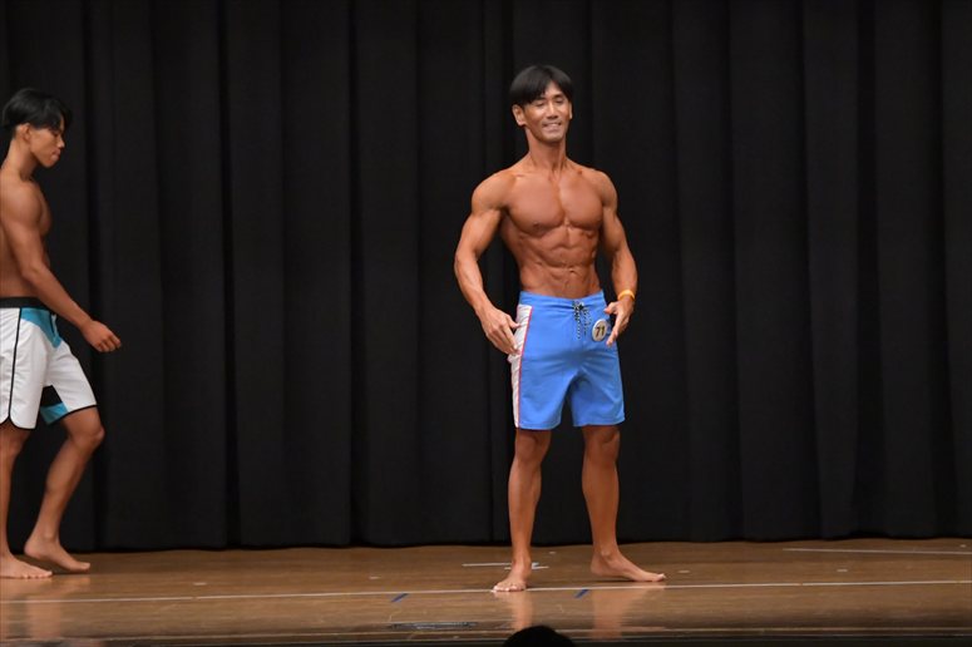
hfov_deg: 9.2
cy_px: 324
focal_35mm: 225
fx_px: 6072
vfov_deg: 6.1
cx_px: 486
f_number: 5.6
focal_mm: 150
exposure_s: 1/400
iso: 6400
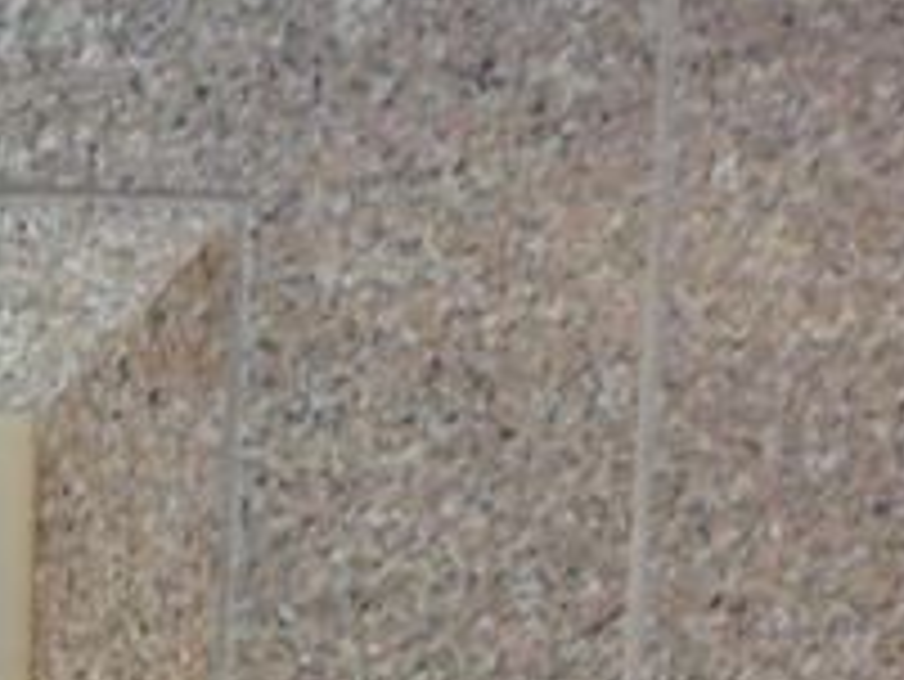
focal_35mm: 89
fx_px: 2326
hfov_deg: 19.7
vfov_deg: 15.7
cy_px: 928
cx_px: -369
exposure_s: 1/25
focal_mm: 5
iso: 800
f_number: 3.1
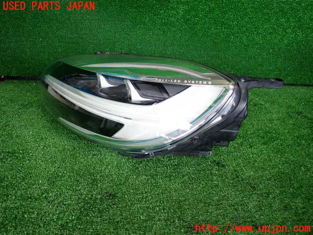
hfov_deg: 69.4
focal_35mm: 25
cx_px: 156
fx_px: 226
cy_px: 118
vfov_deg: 54.9
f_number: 2
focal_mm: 4.5
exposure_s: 1/80
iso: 200
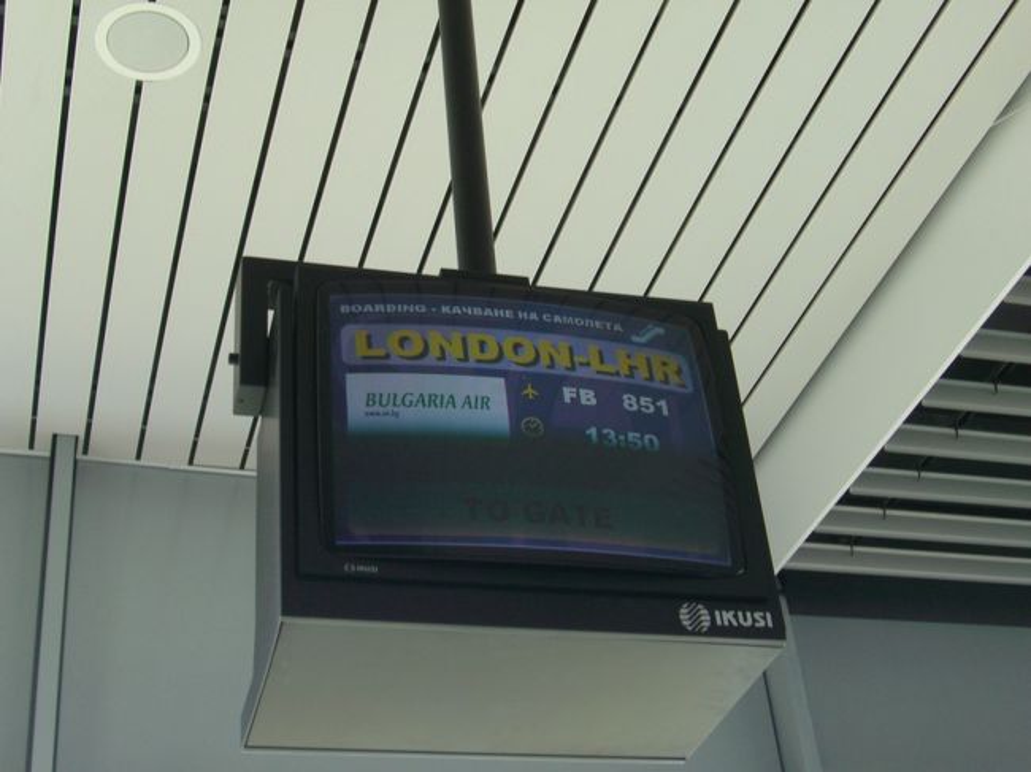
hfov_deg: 34.9
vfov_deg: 26.5
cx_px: 516
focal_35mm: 55
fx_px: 1638
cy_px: 386
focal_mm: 11.5
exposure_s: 1/100
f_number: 3.4
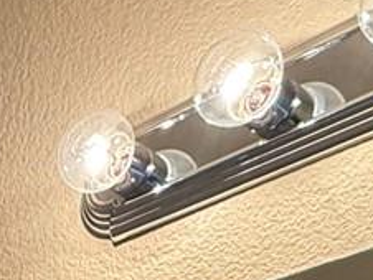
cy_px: 781
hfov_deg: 16.9
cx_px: -264
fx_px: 1068
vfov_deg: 11.1
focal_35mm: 99
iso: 250
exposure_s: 1/60
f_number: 2.2
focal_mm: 2.22
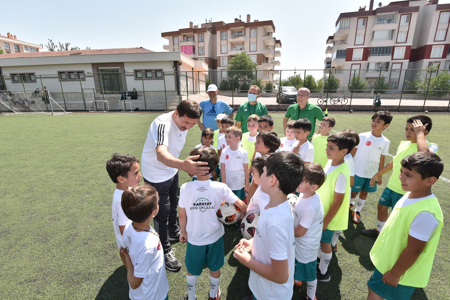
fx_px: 200
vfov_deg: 73.8
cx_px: 225
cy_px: 150
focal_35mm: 16
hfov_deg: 96.7
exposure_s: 1/125
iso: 125
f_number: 9
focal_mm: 16
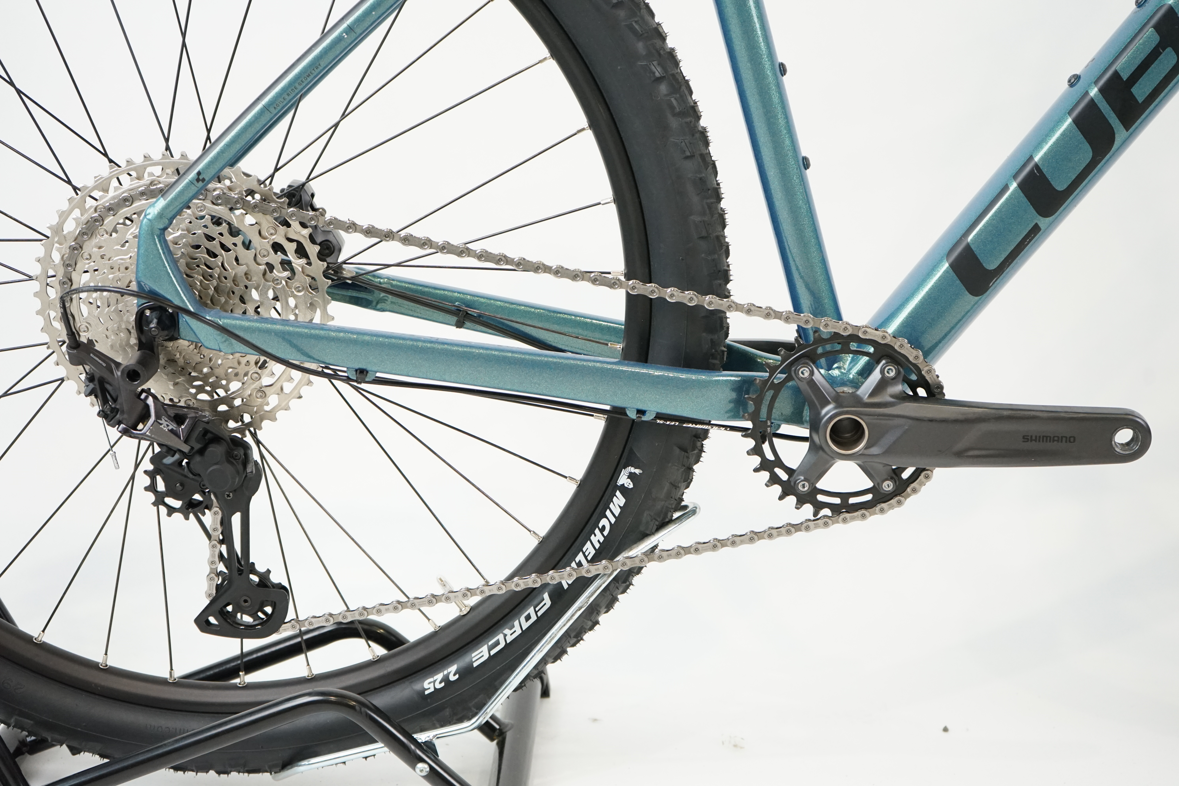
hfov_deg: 36.9
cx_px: 590
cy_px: 393
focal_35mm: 54
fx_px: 1768
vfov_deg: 25.1
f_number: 5.6
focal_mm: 54
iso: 2500
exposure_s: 1/200
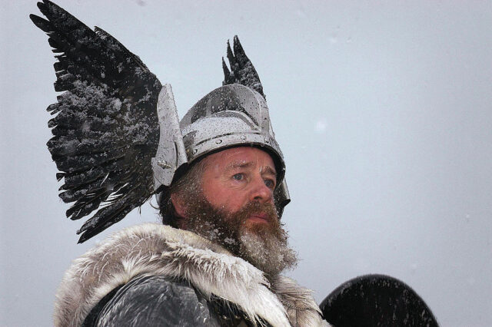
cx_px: 246
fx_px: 2868
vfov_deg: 6.5
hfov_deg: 9.8
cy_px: 164
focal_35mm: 210
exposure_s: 1/180
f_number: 4
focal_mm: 140
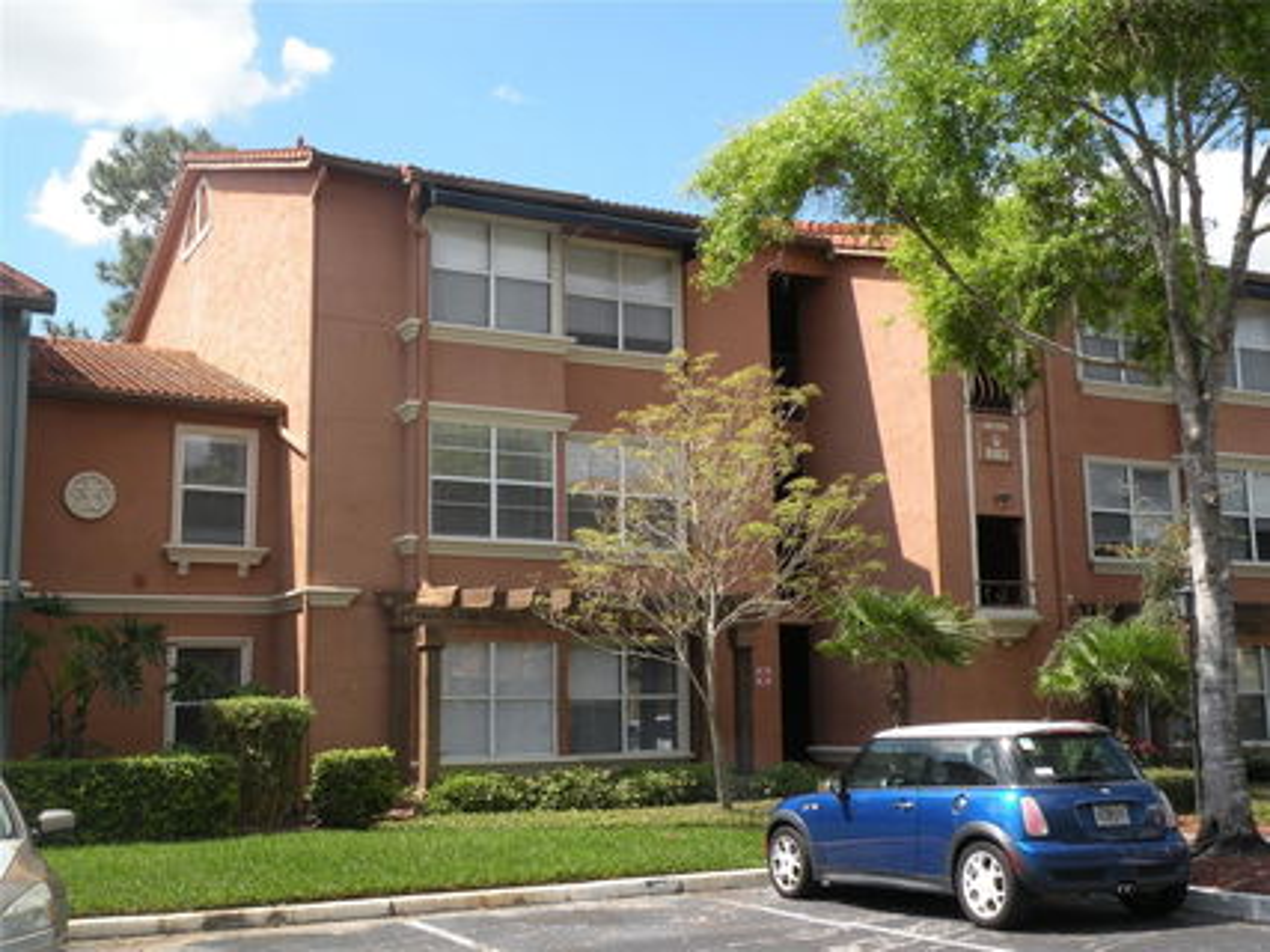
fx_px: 1540
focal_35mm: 42
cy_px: 476
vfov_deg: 34.3
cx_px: 635
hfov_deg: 44.8
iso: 64
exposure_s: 1/176
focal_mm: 7.4
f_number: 5.6
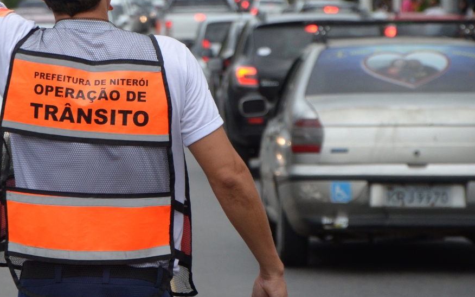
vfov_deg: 3.9
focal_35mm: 338
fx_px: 4375
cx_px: 68
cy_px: 35
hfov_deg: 6.2
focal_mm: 105
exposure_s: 1/750
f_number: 5.6
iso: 560
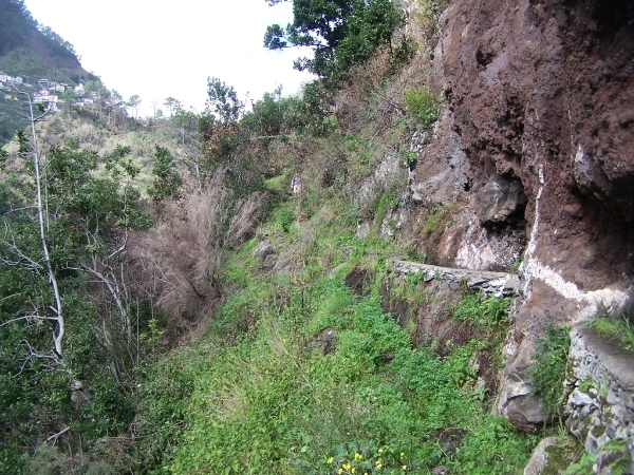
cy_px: 238
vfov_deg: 37.7
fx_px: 696
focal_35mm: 38
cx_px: 317
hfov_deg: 49.0
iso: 80
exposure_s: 1/250
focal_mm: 6.3
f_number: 2.8
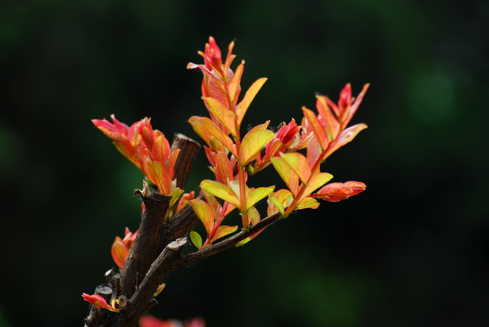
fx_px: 2957
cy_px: 164
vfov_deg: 6.3
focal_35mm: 218
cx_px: 244
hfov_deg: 9.5
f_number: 5.6
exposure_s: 1/320
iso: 125
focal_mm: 145
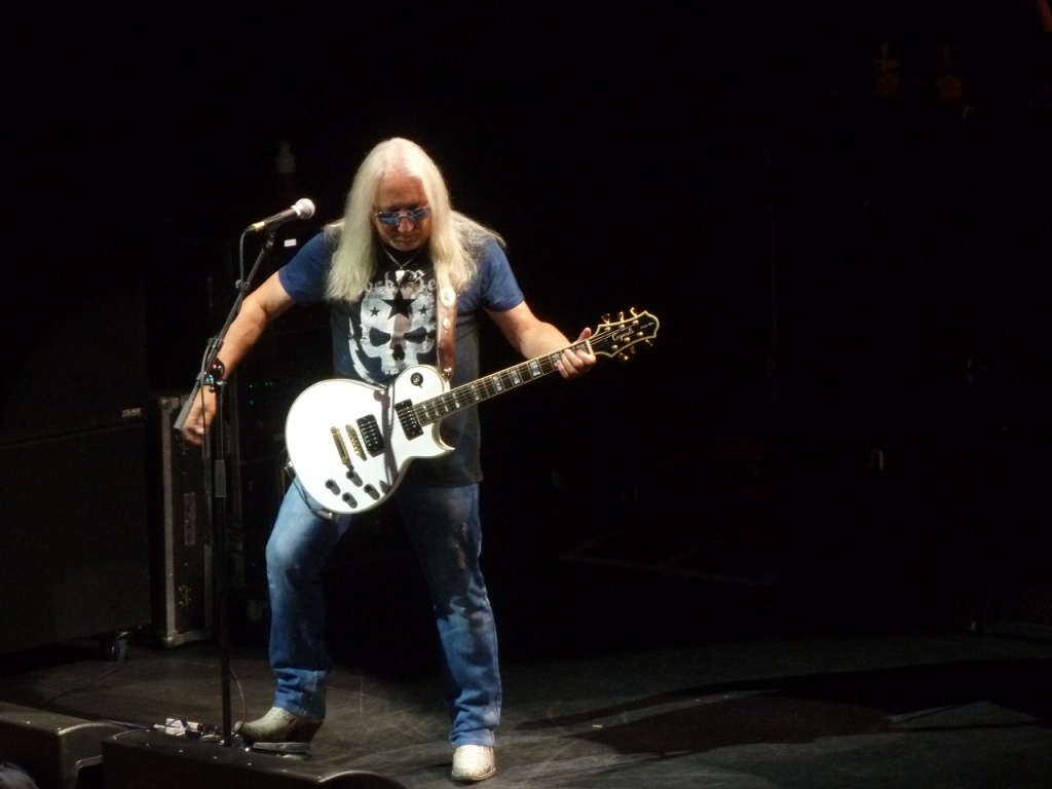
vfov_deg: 8.2
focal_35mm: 182
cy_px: 394
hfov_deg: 10.9
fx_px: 5531
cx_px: 526
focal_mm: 29.9
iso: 400
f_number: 4.5
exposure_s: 1/100
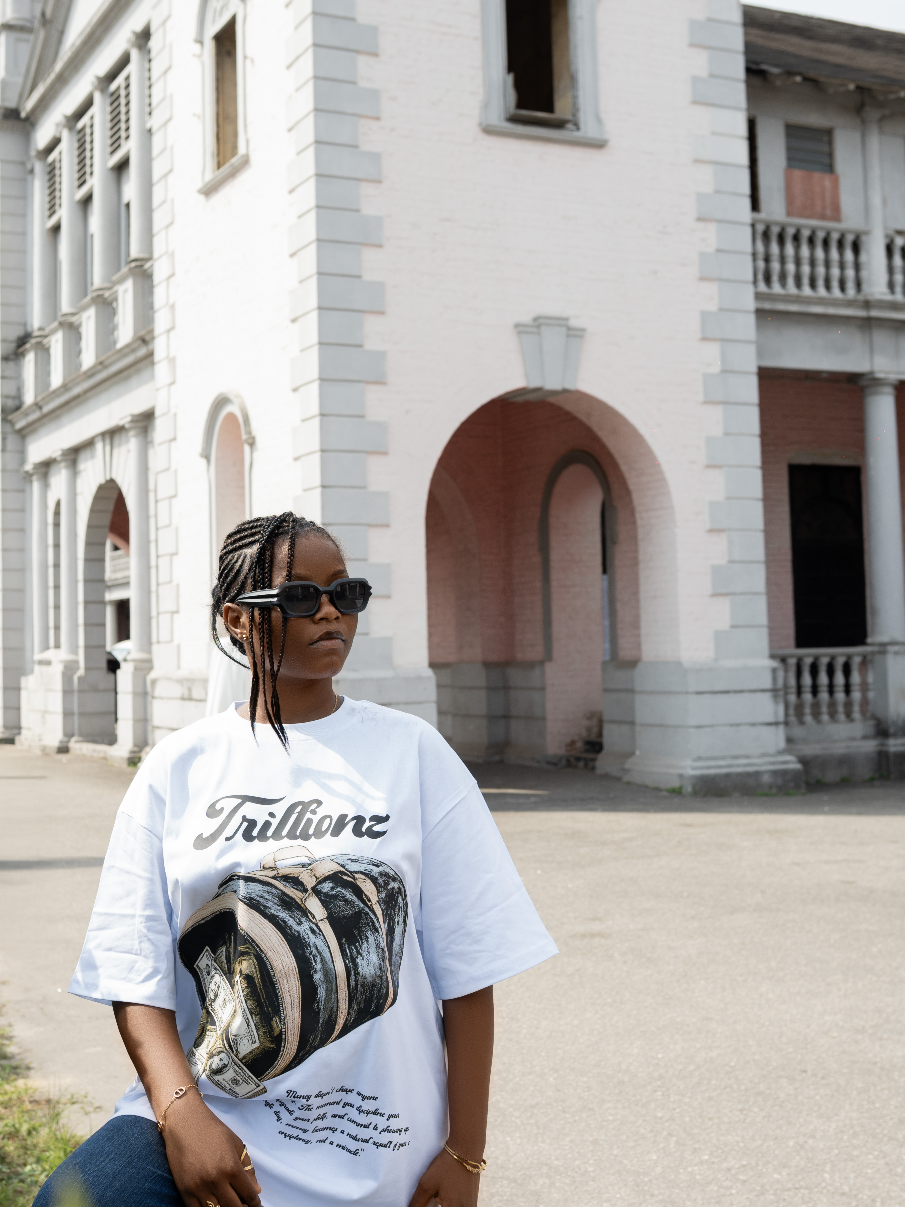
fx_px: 1708
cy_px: 550
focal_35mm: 49
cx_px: 378
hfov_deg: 29.6
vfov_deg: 38.9
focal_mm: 35
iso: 200
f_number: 5.6
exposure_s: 1/320
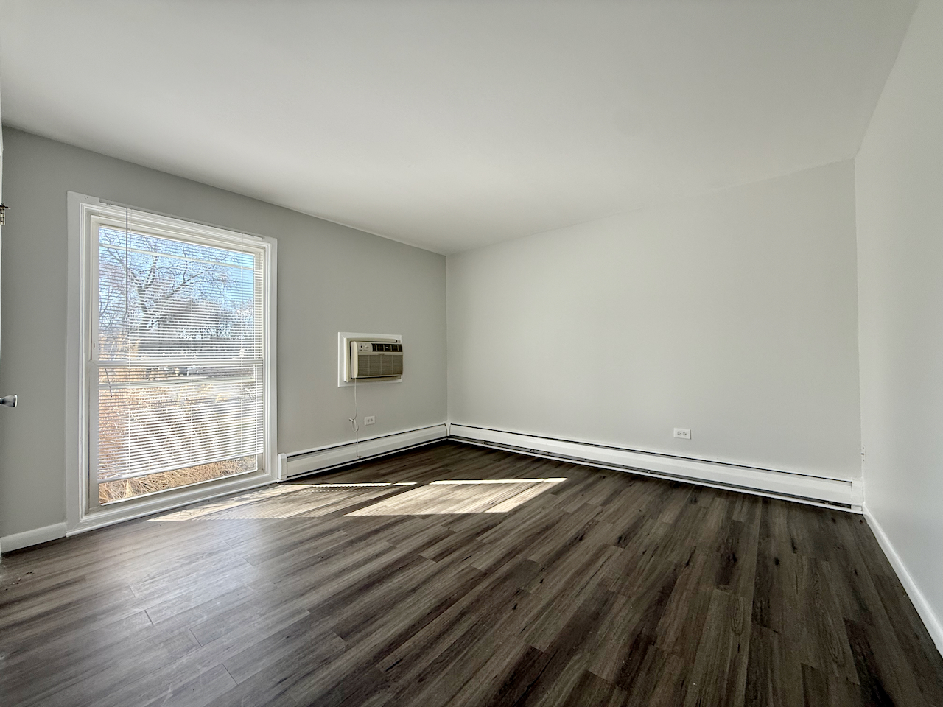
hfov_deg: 102.1
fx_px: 381
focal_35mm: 14
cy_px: 354
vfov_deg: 85.7
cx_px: 472
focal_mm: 2.22
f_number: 2.2
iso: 64
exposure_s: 1/106
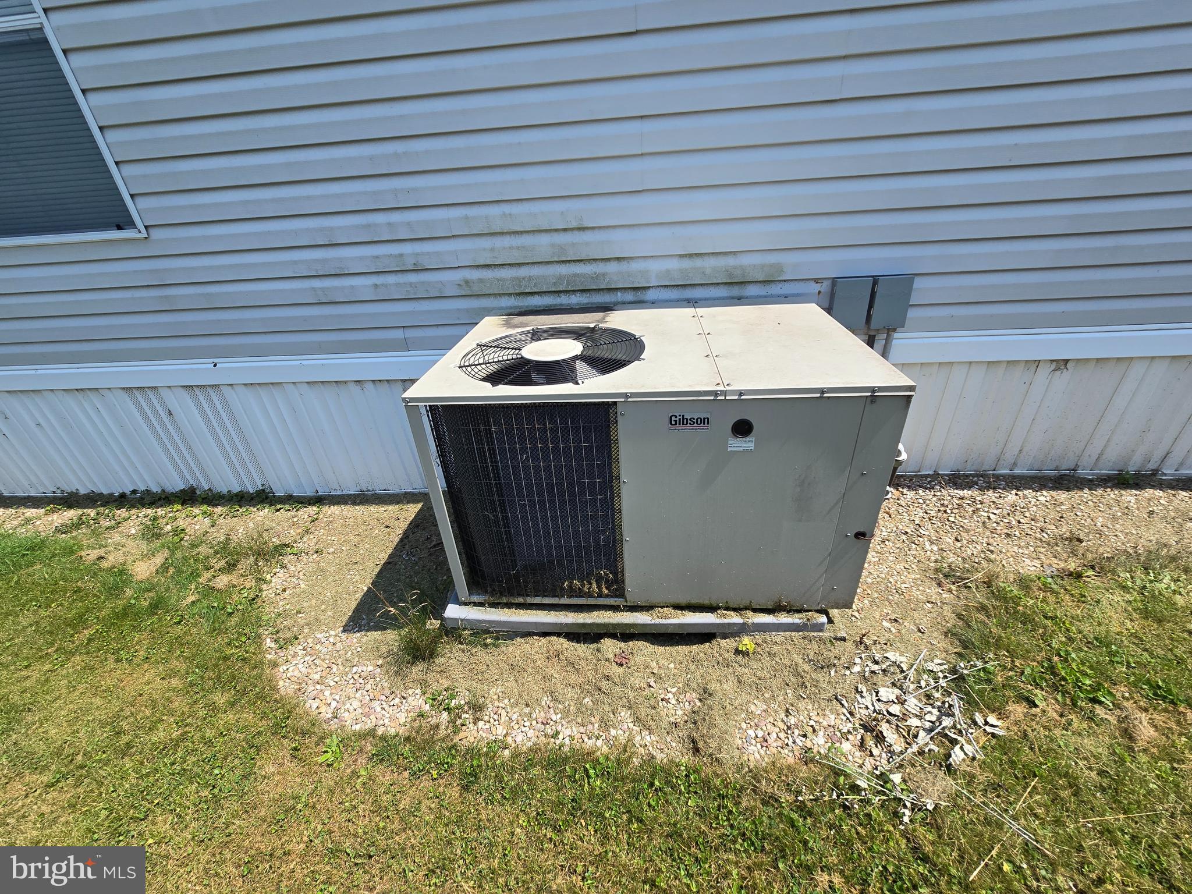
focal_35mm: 13
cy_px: 447
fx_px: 448
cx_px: 596
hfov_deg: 106.2
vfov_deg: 89.9
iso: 50
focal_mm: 2.2
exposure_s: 1/1517
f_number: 2.2
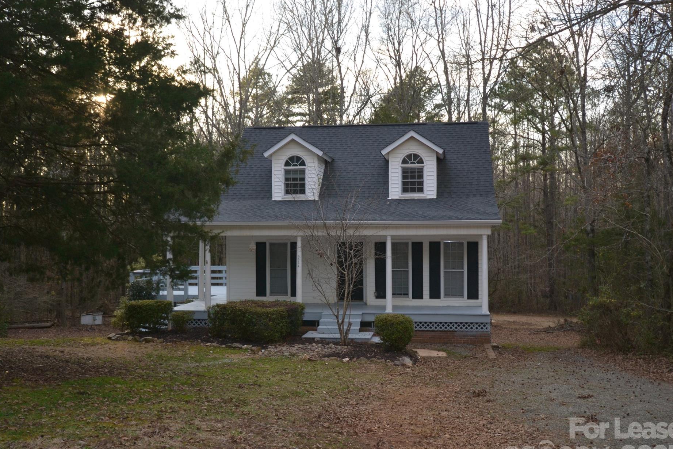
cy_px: 237
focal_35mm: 40
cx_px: 336
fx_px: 748
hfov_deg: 48.5
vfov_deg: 33.4
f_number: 4.5
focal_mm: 24
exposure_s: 1/125
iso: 180
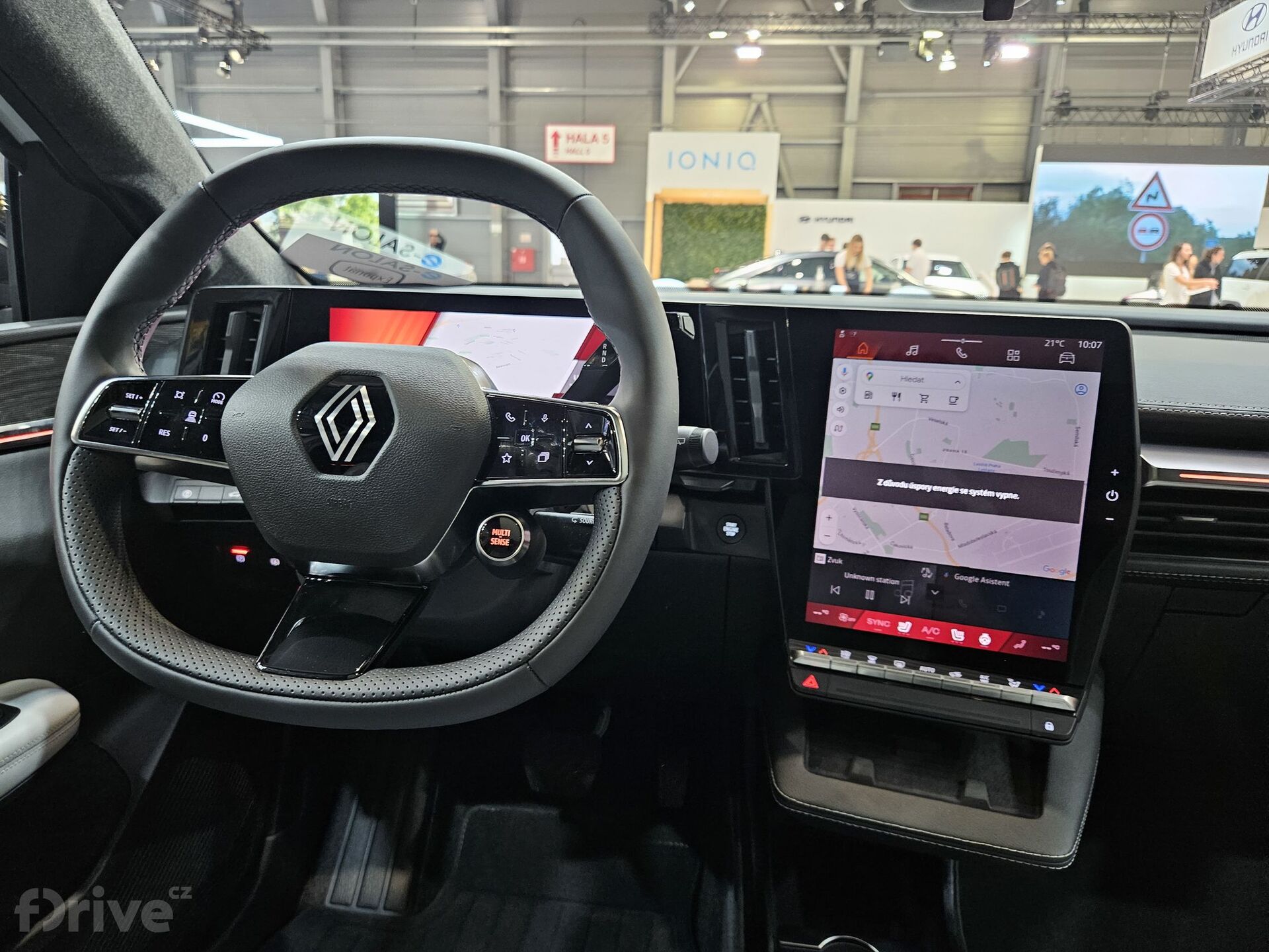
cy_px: 476
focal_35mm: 23
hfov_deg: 73.9
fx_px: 843
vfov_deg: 58.9
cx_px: 634
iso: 320
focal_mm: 5.4
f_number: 1.8
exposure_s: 1/55
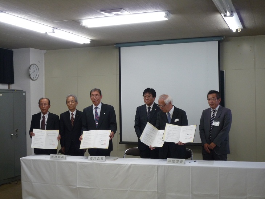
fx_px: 383
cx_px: 132
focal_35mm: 50
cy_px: 100
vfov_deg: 29.1
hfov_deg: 38.2
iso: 250
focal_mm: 8.8
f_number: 4.3
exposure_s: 1/50
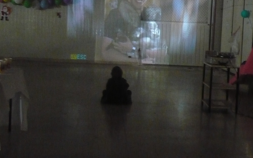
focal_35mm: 71
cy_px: 45
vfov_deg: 18.3
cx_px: 126
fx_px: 490
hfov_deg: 29.0
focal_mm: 8.3
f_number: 3.4
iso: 800
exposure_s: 1/4
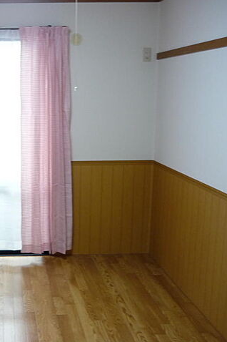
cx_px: 11
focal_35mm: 46
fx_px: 436
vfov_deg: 42.8
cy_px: 171
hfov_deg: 27.8
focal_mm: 5.5
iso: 200
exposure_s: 1/30
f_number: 2.8
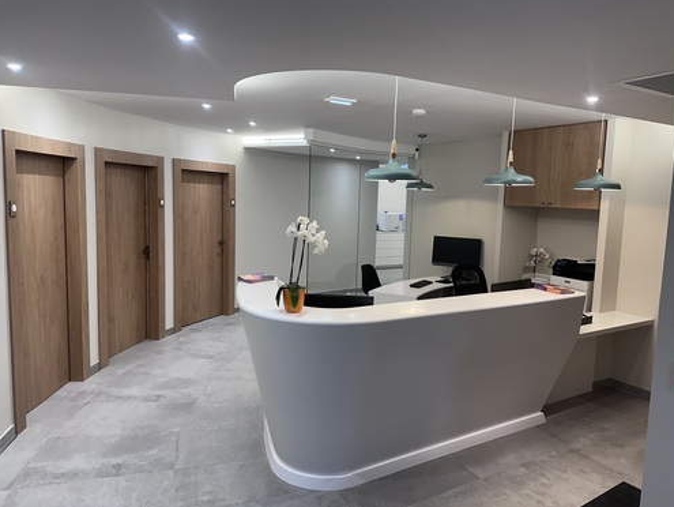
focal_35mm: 25
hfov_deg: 69.3
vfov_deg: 54.9
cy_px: 246
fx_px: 487
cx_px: 346
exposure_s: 1/100
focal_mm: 6.86
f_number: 1.78
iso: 125
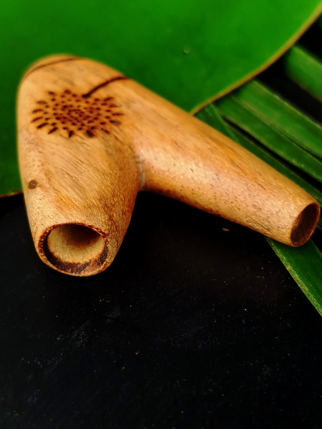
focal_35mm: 55
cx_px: 149
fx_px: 682
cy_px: 186
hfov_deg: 26.6
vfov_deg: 34.9
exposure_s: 1/213
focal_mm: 5.31
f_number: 1.7
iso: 50
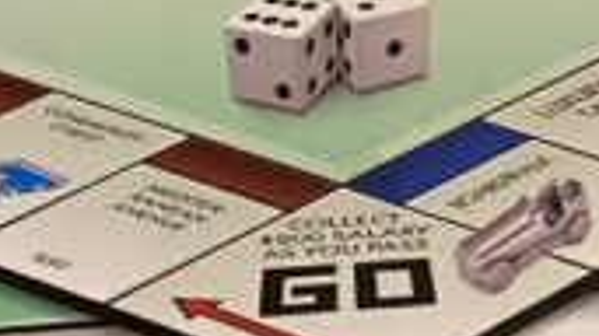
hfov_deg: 16.9
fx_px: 2016
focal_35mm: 127
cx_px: 273
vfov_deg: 9.2
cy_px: -242
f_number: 1.8
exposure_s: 1/40
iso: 400
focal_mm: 4.25
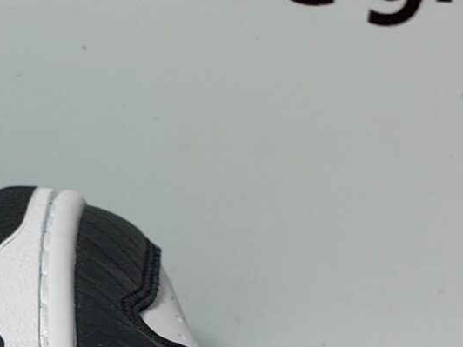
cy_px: 764
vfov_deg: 10.6
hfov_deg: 15.3
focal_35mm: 125
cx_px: -59
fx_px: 1672
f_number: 2.4
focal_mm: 4.3
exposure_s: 1/185
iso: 50
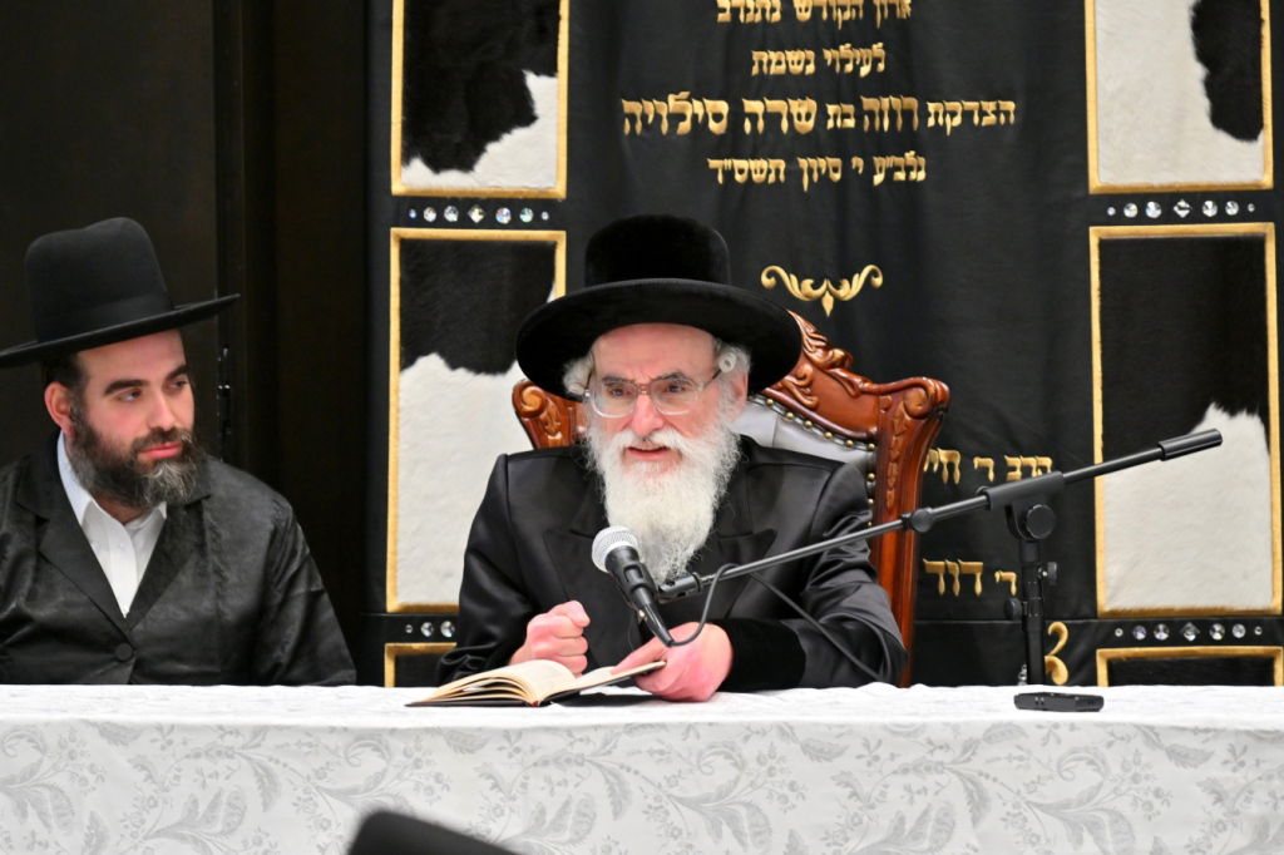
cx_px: 642
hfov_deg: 11.4
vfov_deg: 7.6
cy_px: 428
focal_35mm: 180
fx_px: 6418
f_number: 4
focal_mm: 120
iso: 640
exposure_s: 1/160
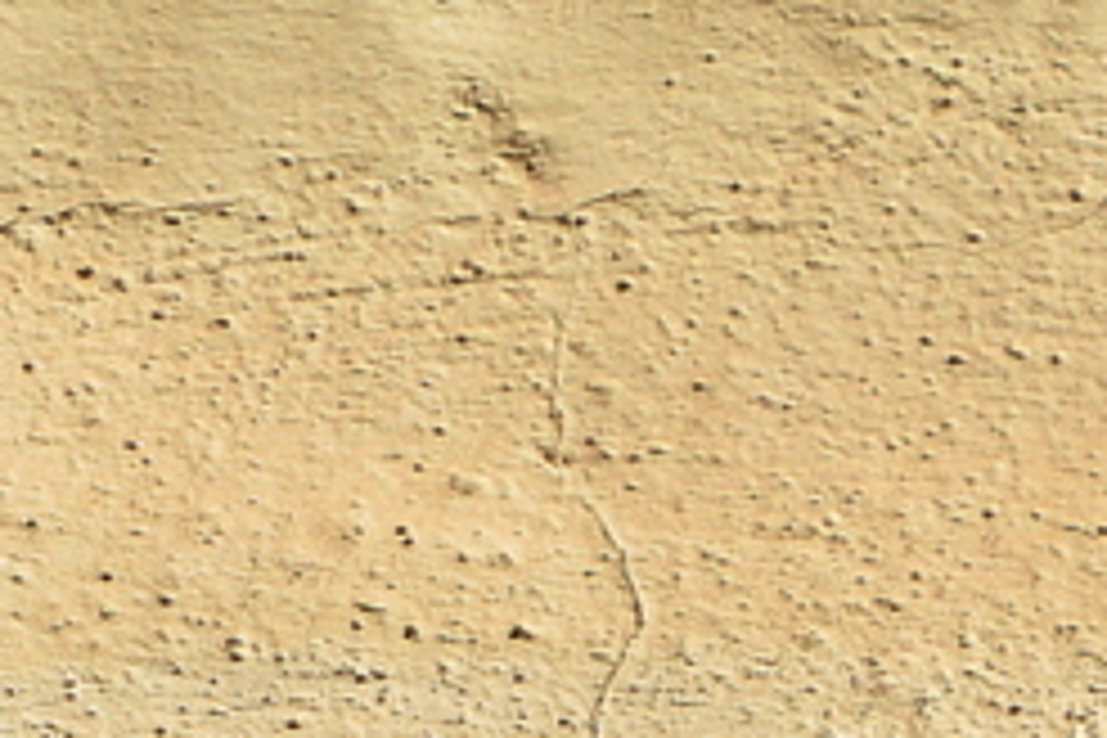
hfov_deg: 2.7
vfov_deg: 1.8
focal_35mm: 767
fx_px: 23597
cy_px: 1649
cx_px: -405
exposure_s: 1/1000
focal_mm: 105
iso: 400
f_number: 8
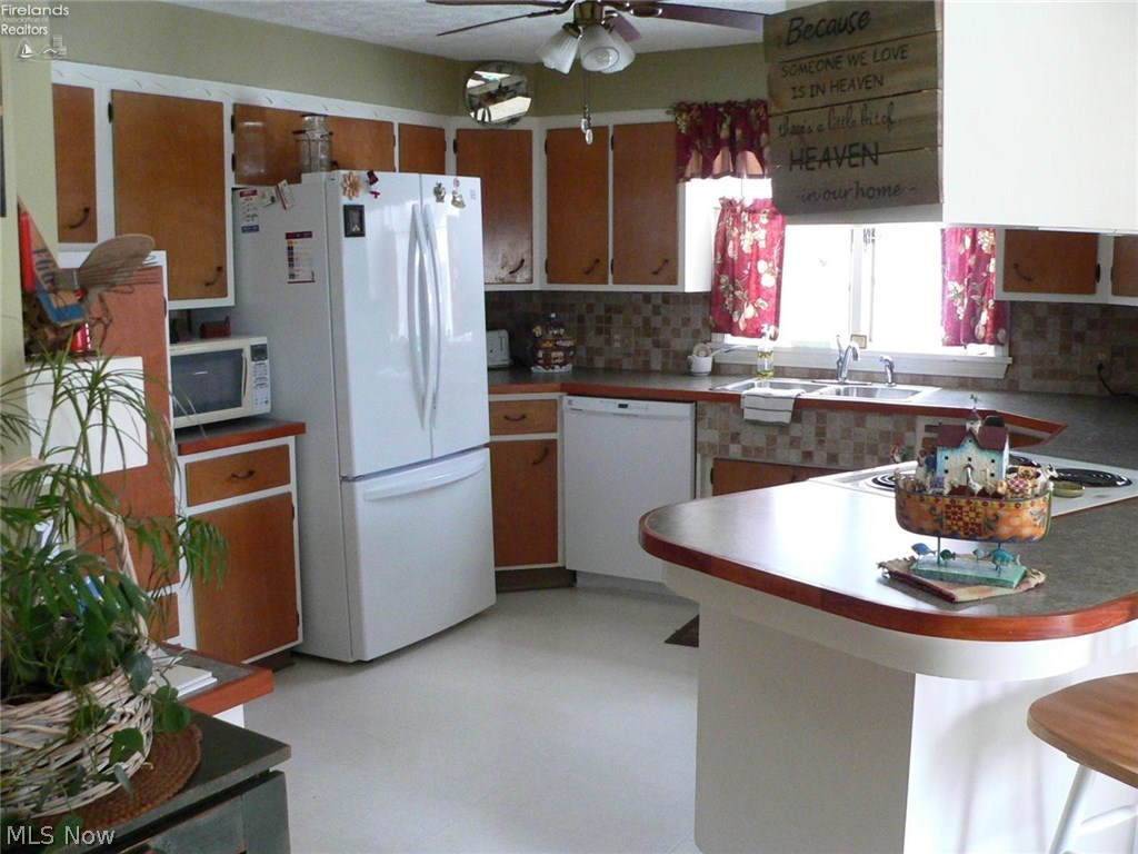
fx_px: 1183
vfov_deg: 39.7
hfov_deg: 51.4
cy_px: 427
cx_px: 569
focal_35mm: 36
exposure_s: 1/125
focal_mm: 6
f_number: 3.3
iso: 400
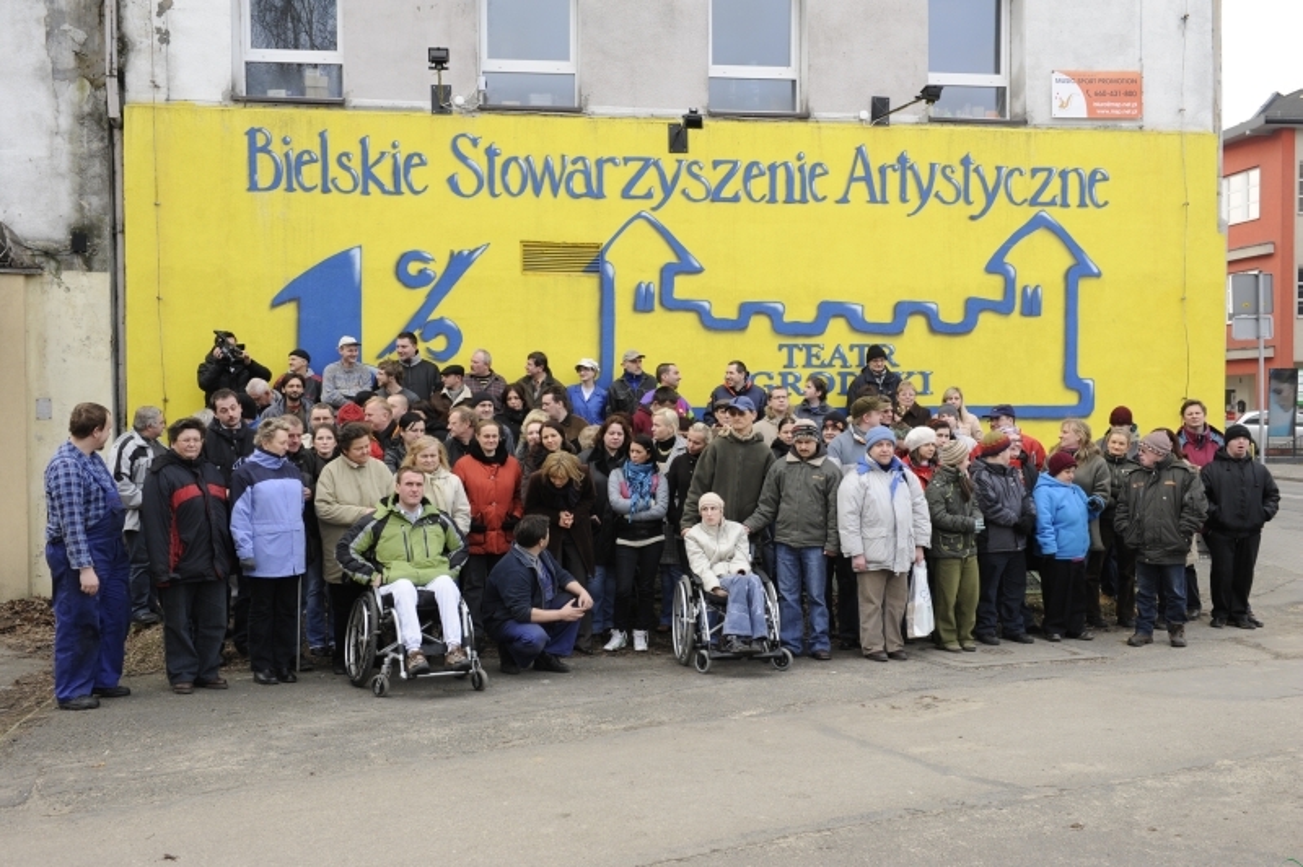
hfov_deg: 53.2
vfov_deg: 36.8
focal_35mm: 36
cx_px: 652
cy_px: 434
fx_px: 1302
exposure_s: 1/250
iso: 800
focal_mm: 36
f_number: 8
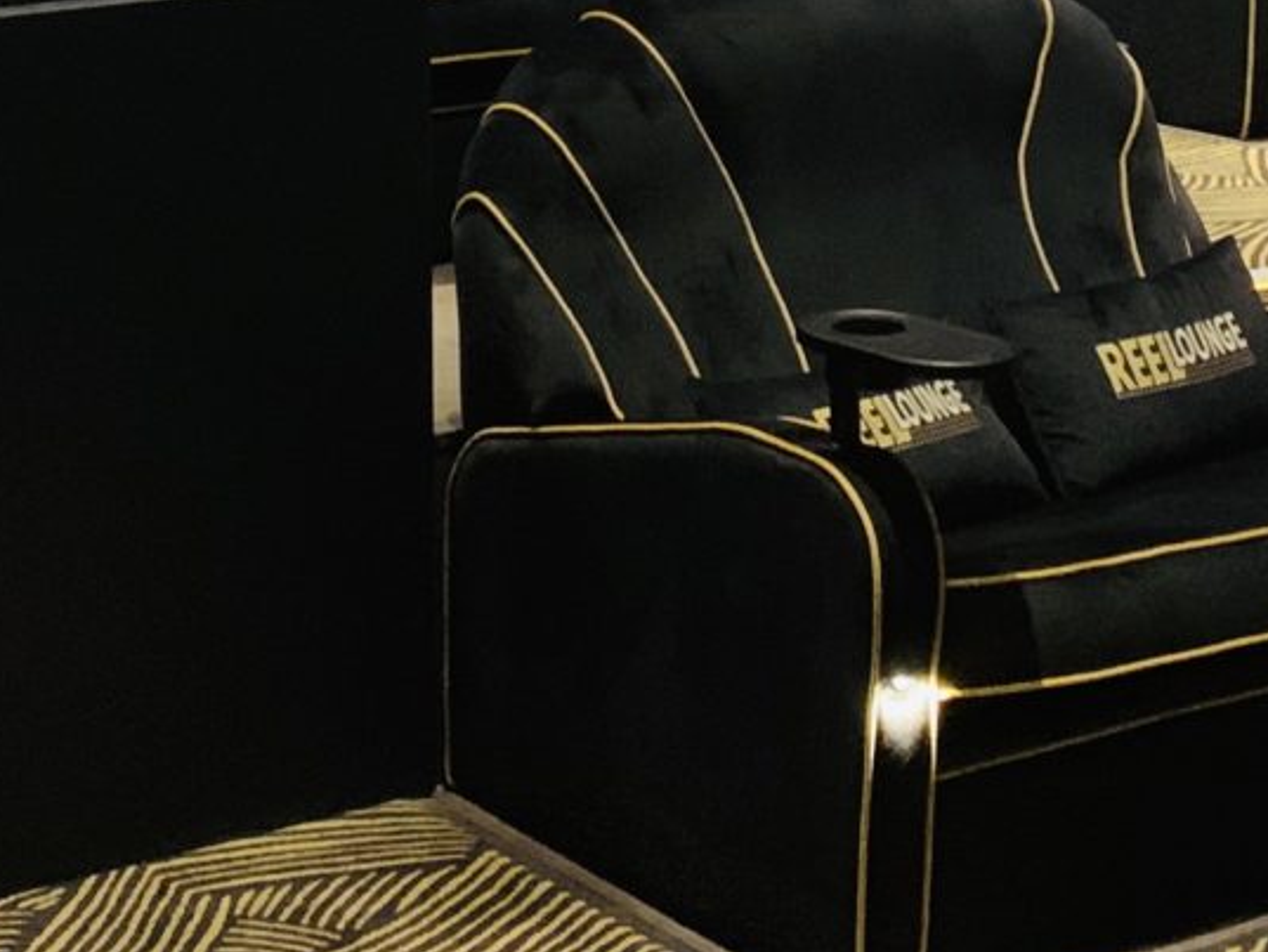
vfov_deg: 14.6
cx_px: 531
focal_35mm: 93
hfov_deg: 21.1
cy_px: -576
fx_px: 3407
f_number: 1.8
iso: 1000
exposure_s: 1/16
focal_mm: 4.25
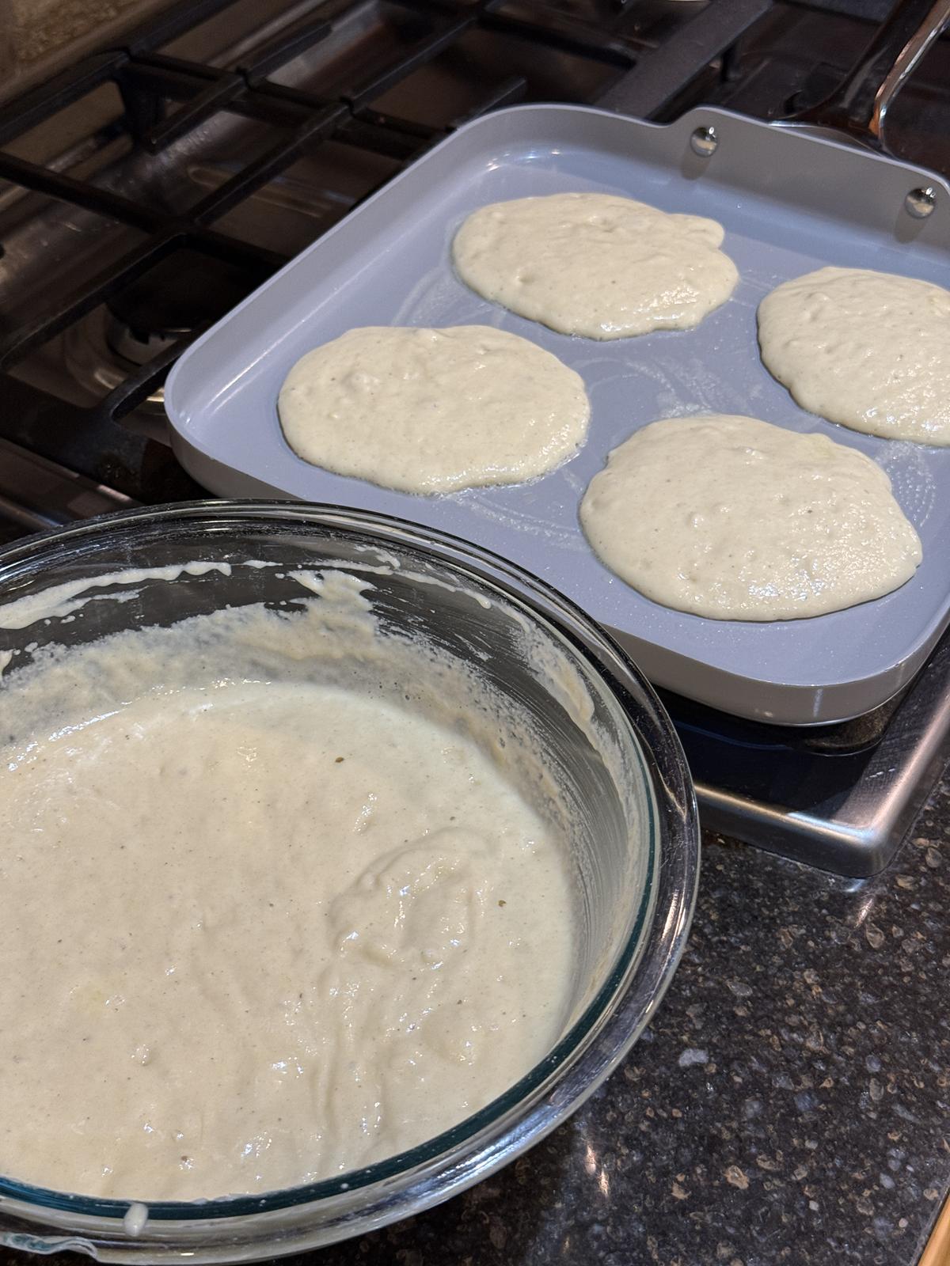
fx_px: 1756
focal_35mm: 48
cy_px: 633
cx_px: 475
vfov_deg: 39.7
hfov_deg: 30.3
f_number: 1.78
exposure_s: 1/60
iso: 80
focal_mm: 6.76
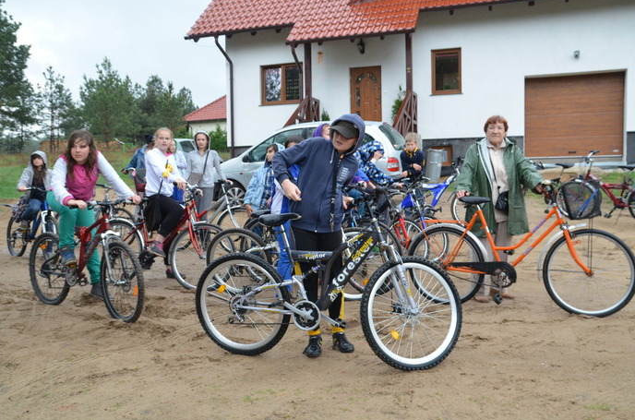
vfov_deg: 40.3
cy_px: 207
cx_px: 313
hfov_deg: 58.1
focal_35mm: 33
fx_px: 572
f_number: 7.1
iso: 1600
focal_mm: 21
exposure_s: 1/200
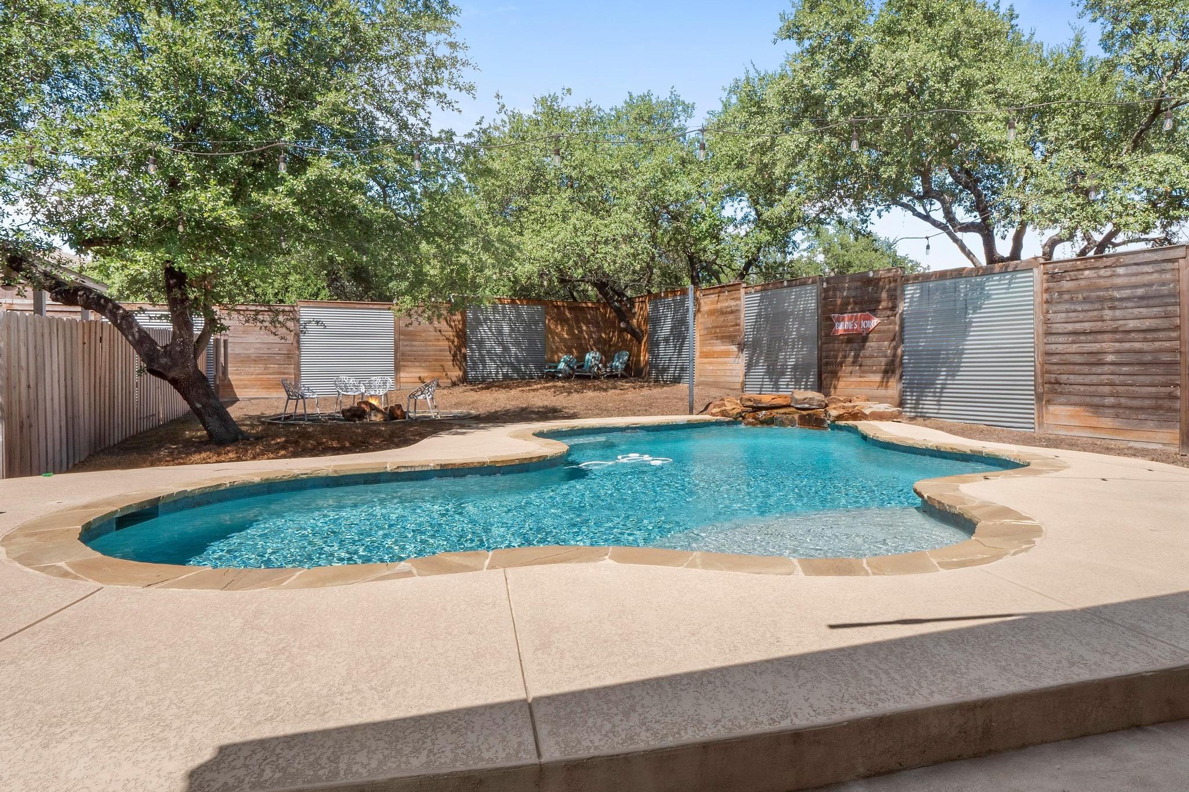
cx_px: 594
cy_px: 396
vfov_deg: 73.7
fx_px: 528
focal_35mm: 16
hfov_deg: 96.7
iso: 200
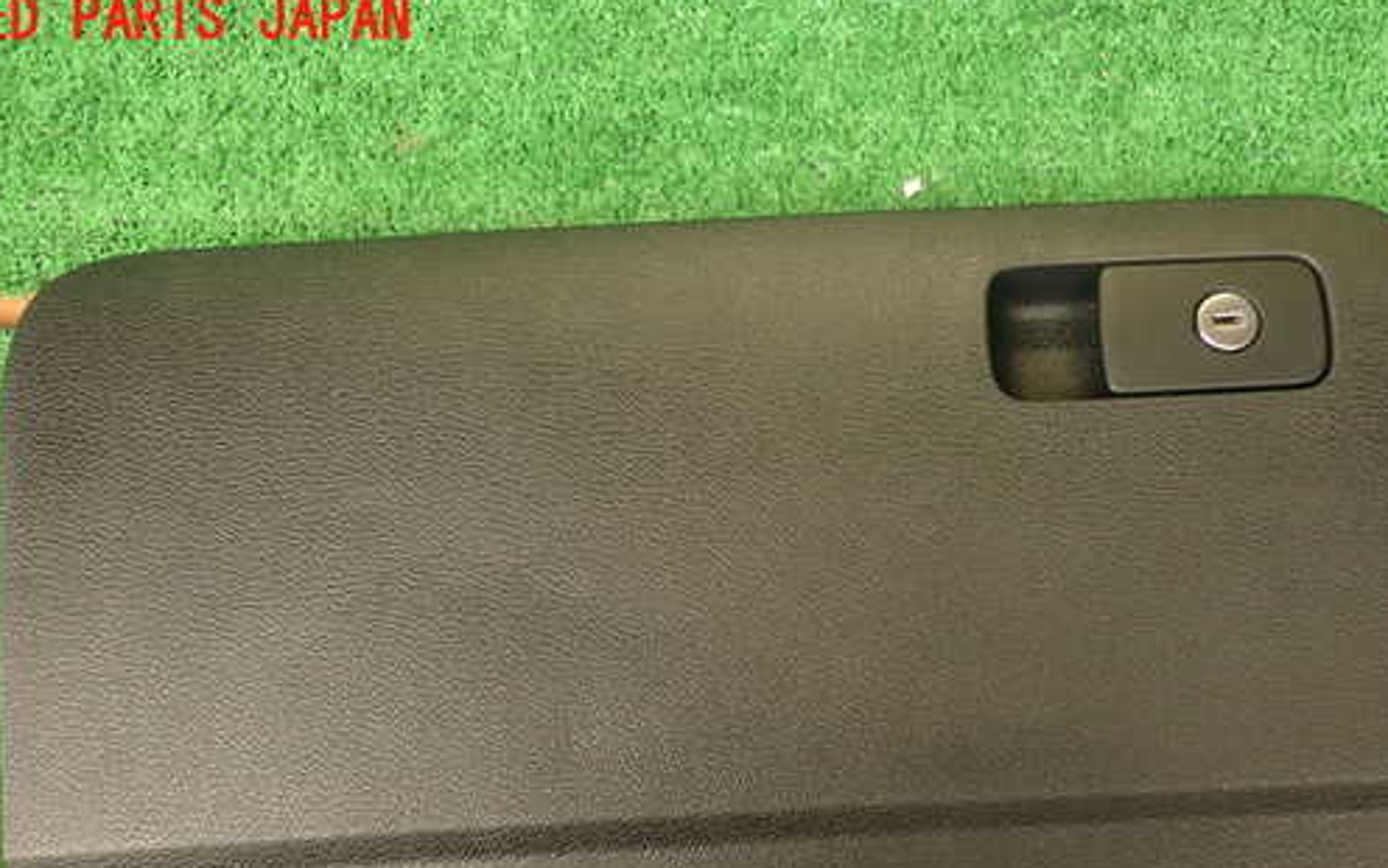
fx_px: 1551
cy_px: 616
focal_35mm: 41
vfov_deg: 30.9
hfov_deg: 48.2
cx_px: 742
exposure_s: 1/60
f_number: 2.4
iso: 160
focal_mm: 5.79
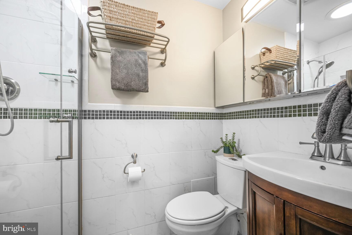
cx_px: 176
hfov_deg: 104.3
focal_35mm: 14
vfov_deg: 81.2
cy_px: 118
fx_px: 137
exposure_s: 1/6
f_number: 9
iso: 200
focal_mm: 14
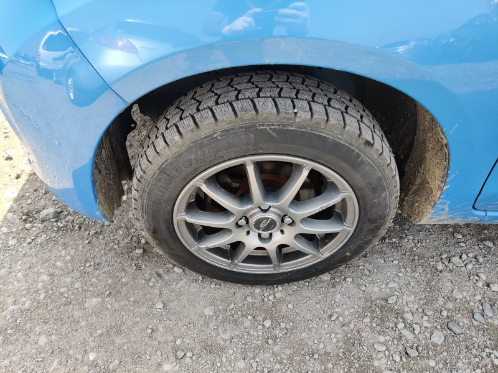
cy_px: 186
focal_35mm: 27
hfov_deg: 65.3
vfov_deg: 51.4
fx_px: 388
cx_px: 249
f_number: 1.65
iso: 100
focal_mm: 4.75
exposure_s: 1/369
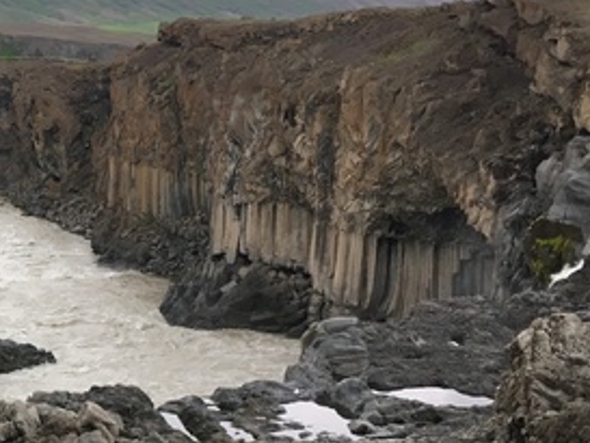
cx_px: 13
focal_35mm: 68
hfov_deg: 27.1
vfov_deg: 21.5
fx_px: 1160
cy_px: 320
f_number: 2.2
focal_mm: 4.15
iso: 40
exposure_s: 1/33
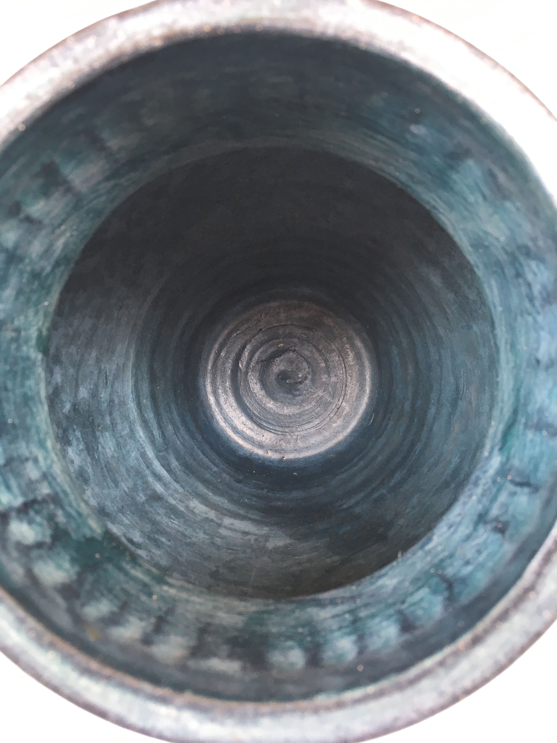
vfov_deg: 61.7
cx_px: 278
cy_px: 372
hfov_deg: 48.2
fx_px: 622
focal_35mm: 29
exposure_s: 1/33
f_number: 2.2
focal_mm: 4.15
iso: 32
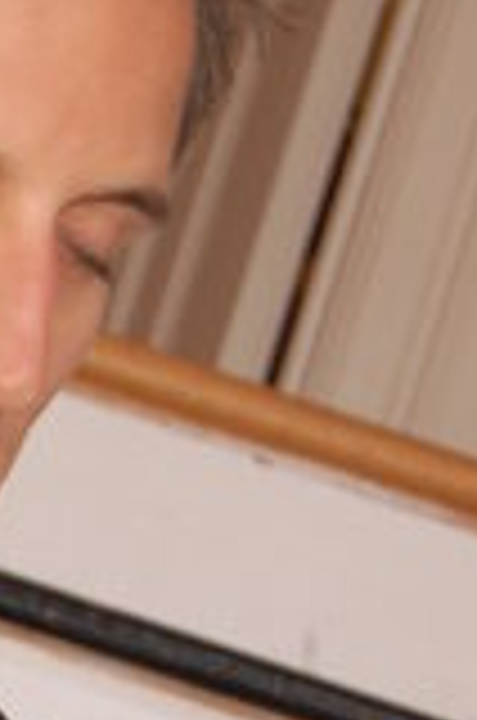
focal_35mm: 391
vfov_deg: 5.2
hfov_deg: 3.5
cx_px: -616
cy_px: 1364
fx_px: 7804
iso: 400
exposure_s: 1/60
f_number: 5.6
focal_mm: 52
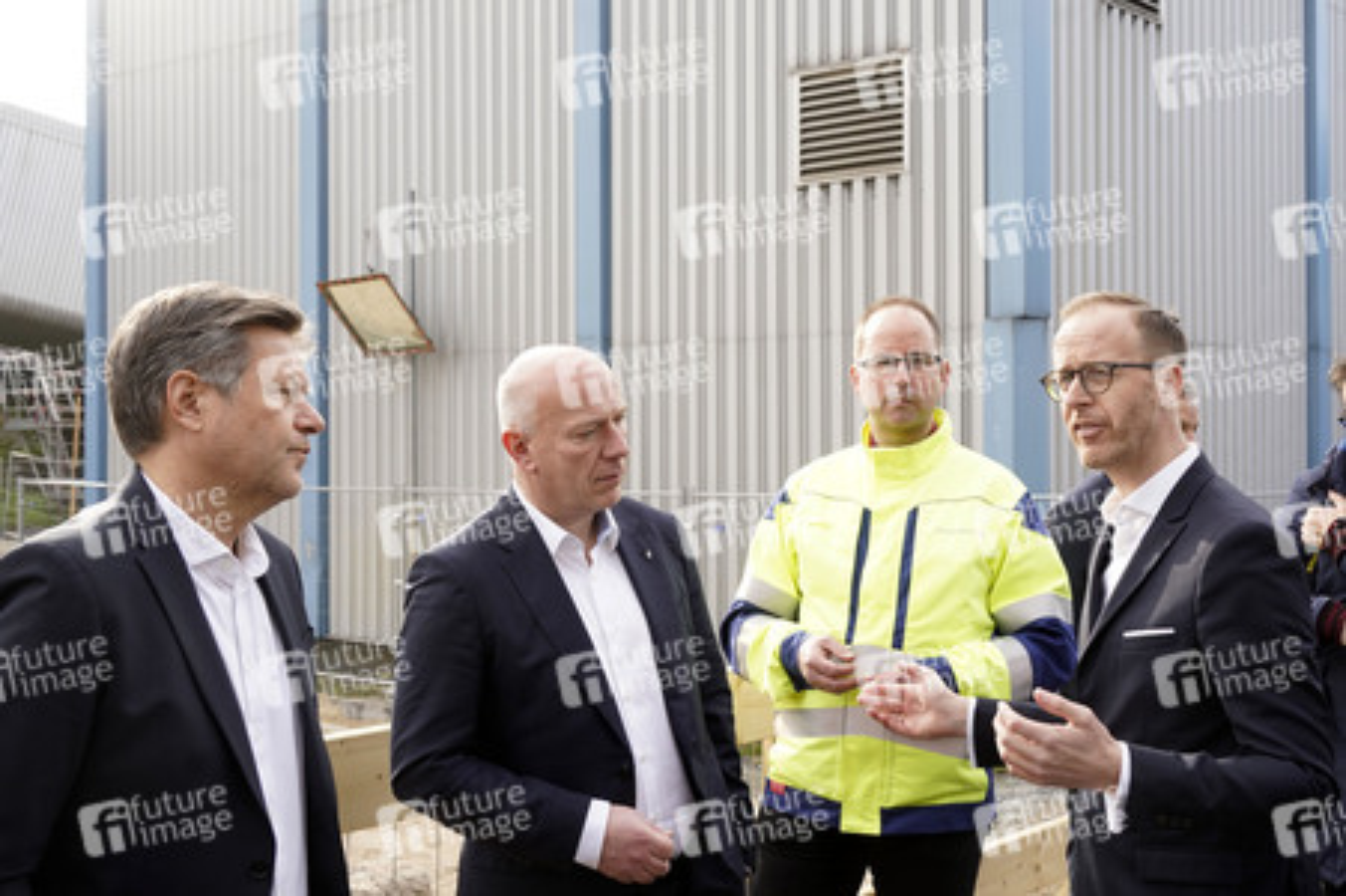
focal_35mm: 39
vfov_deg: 34.2
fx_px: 1457
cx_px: 673
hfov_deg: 49.6
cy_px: 448
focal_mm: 39
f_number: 6.3
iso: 320
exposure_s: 1/160
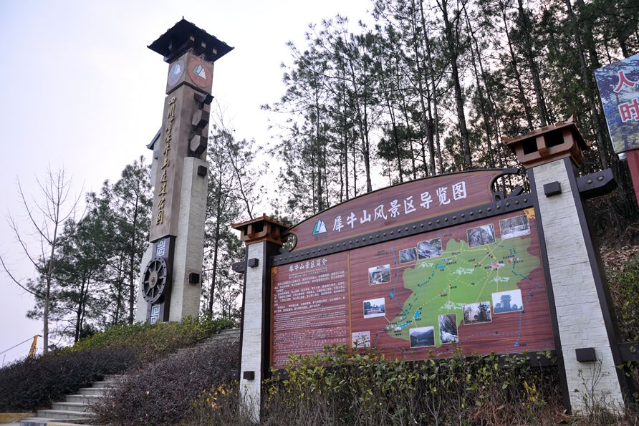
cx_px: 320
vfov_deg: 47.9
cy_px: 213
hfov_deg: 67.4
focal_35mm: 27
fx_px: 479
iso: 200
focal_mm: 18
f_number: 4.5
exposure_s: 1/60
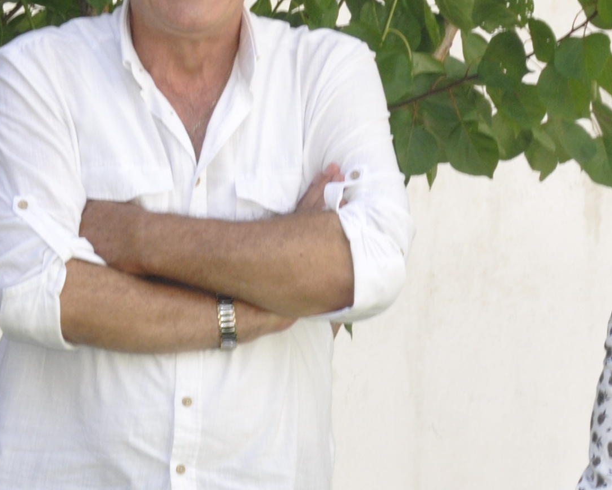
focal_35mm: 343
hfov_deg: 5.6
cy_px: 481
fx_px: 6213
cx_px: 154
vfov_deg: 4.5
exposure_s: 1/200
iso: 640
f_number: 13
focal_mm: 62
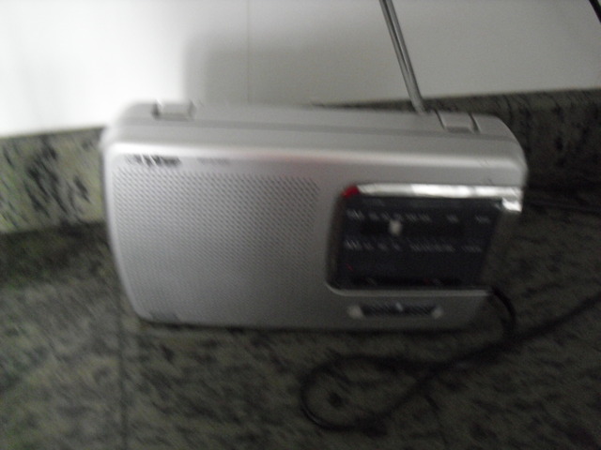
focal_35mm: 36
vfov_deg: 39.7
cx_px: 300
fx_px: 625
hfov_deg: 51.4
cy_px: 225
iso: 800
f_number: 3.1
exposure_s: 1/13
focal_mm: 6.3
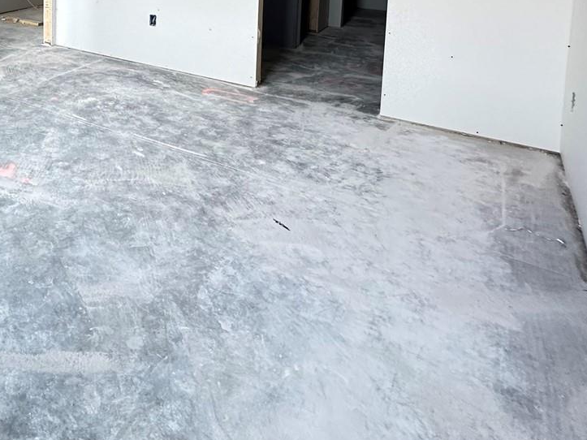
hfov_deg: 50.8
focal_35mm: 31
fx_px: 526
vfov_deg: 38.3
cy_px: -36
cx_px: 45
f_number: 2.2
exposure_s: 1/99
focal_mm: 2.22
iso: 320
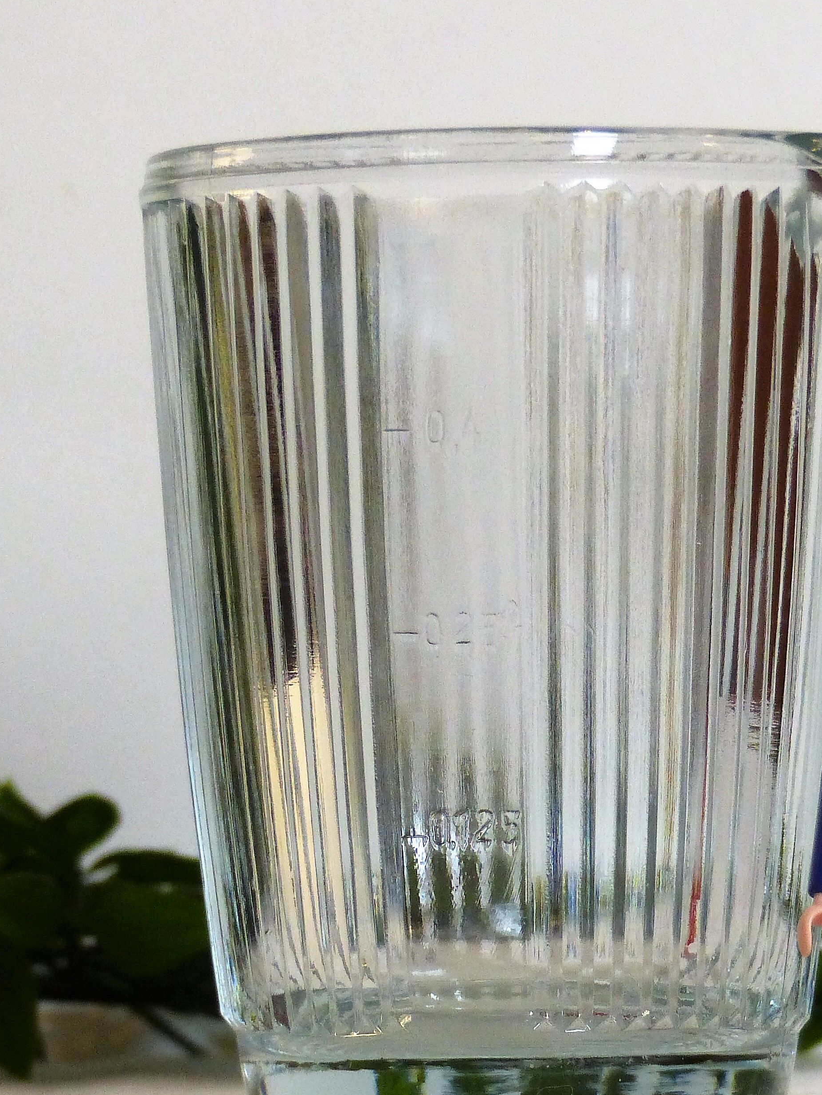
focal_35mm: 280
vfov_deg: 7.1
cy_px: 675
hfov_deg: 5.3
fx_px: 8863
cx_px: 570
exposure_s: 1/80
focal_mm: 28.3
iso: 400
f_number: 2.8
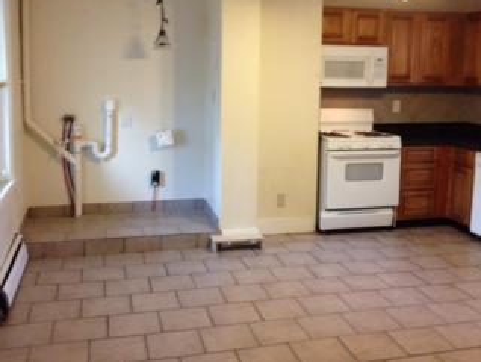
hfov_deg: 42.8
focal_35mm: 44
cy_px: 139
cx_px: 277
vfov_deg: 32.8
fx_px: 612
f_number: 2.4
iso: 160
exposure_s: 1/20
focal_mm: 4.28
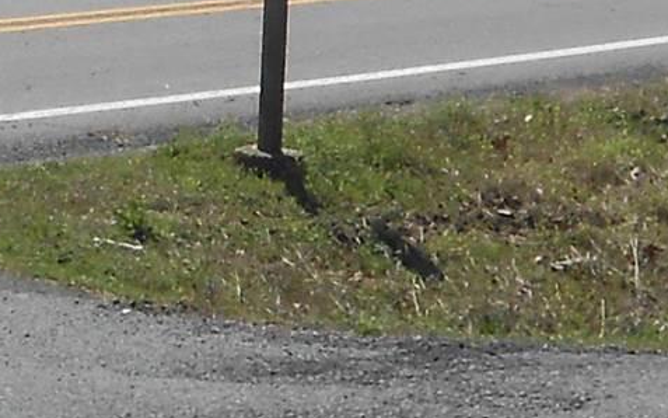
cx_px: 269
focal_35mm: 205
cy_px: -180
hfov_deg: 10.2
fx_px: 3732
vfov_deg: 6.3
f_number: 3.8
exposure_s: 1/1250
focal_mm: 5.3
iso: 80
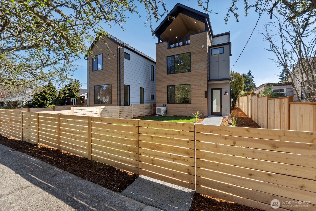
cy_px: 106
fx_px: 132
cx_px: 158
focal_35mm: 15
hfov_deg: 100.4
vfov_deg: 77.3
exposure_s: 1/100
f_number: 9
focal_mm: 10
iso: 250
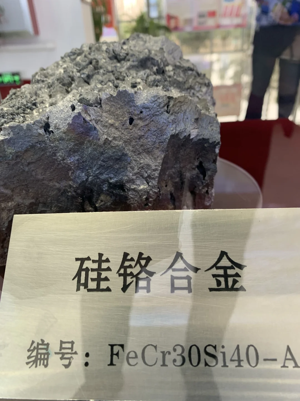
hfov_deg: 53.1
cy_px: 200
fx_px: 300
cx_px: 150
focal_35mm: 26
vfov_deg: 67.3
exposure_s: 1/50
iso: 100
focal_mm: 4.25
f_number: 1.8
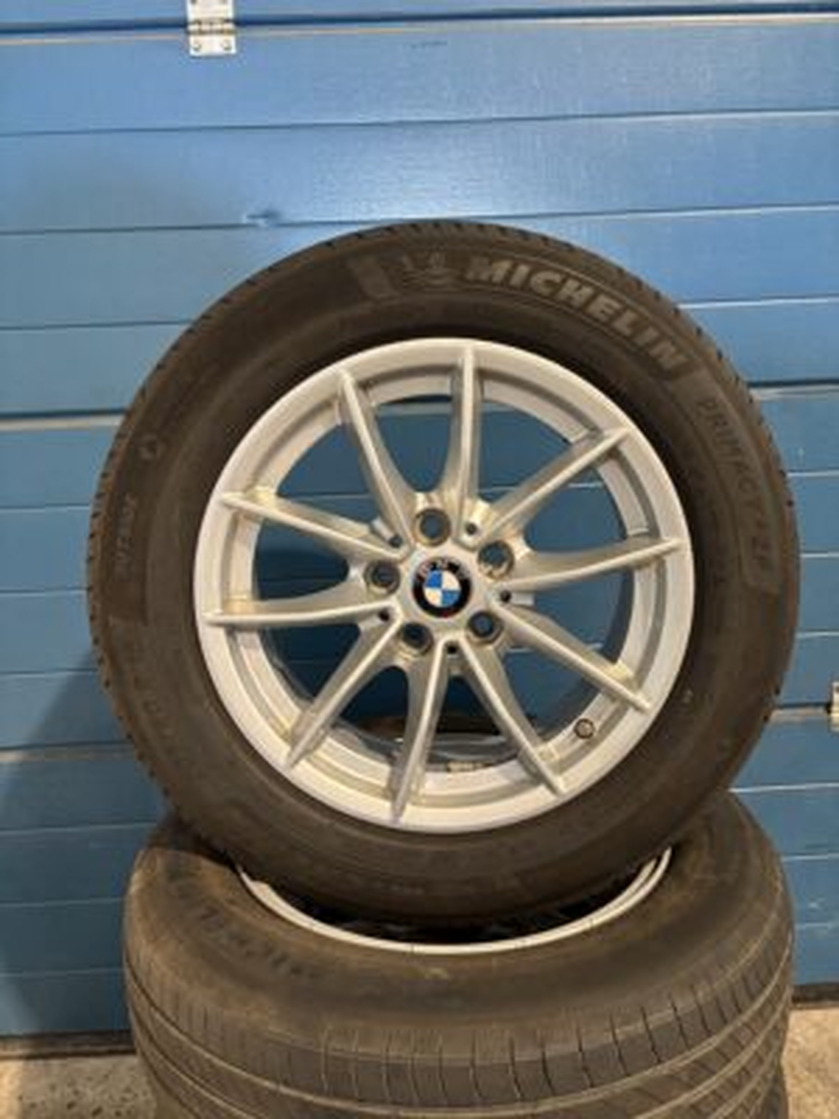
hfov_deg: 53.1
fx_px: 840
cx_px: 420
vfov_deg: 67.3
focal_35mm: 26
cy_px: 560
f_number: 1.6
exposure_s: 1/50
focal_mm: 5.96
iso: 320
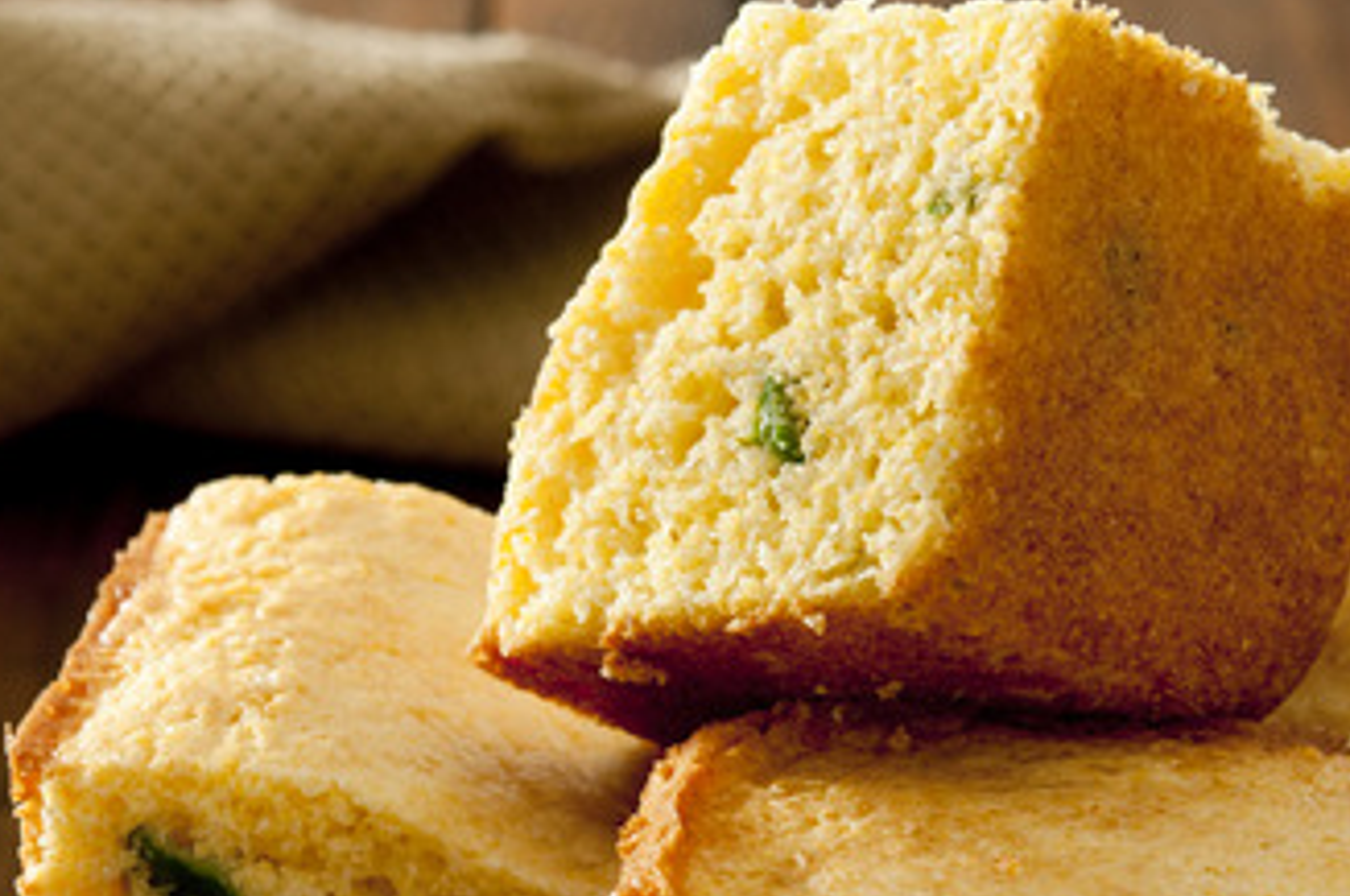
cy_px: 948
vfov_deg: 6.3
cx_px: 425
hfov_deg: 9.6
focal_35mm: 215
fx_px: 8051
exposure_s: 1/160
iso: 200
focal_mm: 60
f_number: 8
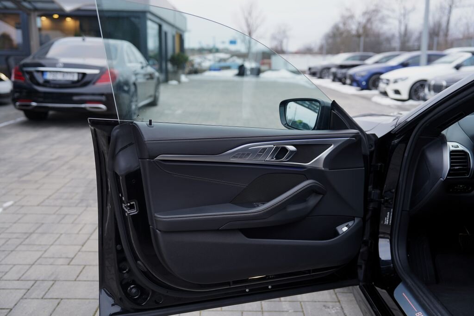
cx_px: 237
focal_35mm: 36
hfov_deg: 53.1
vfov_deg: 36.9
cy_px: 158
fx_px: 474
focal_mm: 36
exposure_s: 1/40
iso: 100
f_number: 2.8
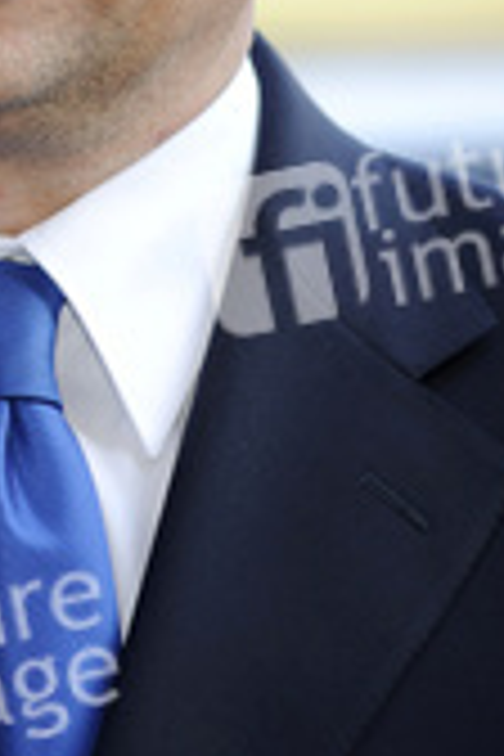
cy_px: 4
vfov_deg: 4.7
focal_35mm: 441
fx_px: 9260
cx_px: 20
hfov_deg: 3.1
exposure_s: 1/250
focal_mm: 185
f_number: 4
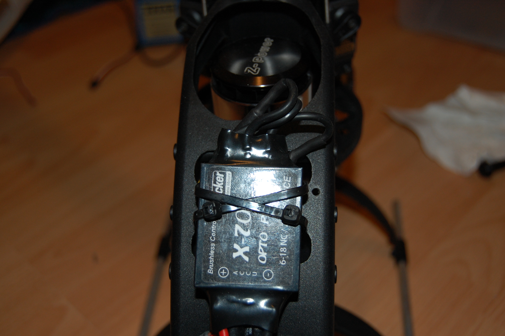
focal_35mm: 45
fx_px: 631
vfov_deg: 29.8
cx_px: 252
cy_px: 168
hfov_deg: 43.6
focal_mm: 30
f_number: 4.2
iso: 360
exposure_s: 1/60
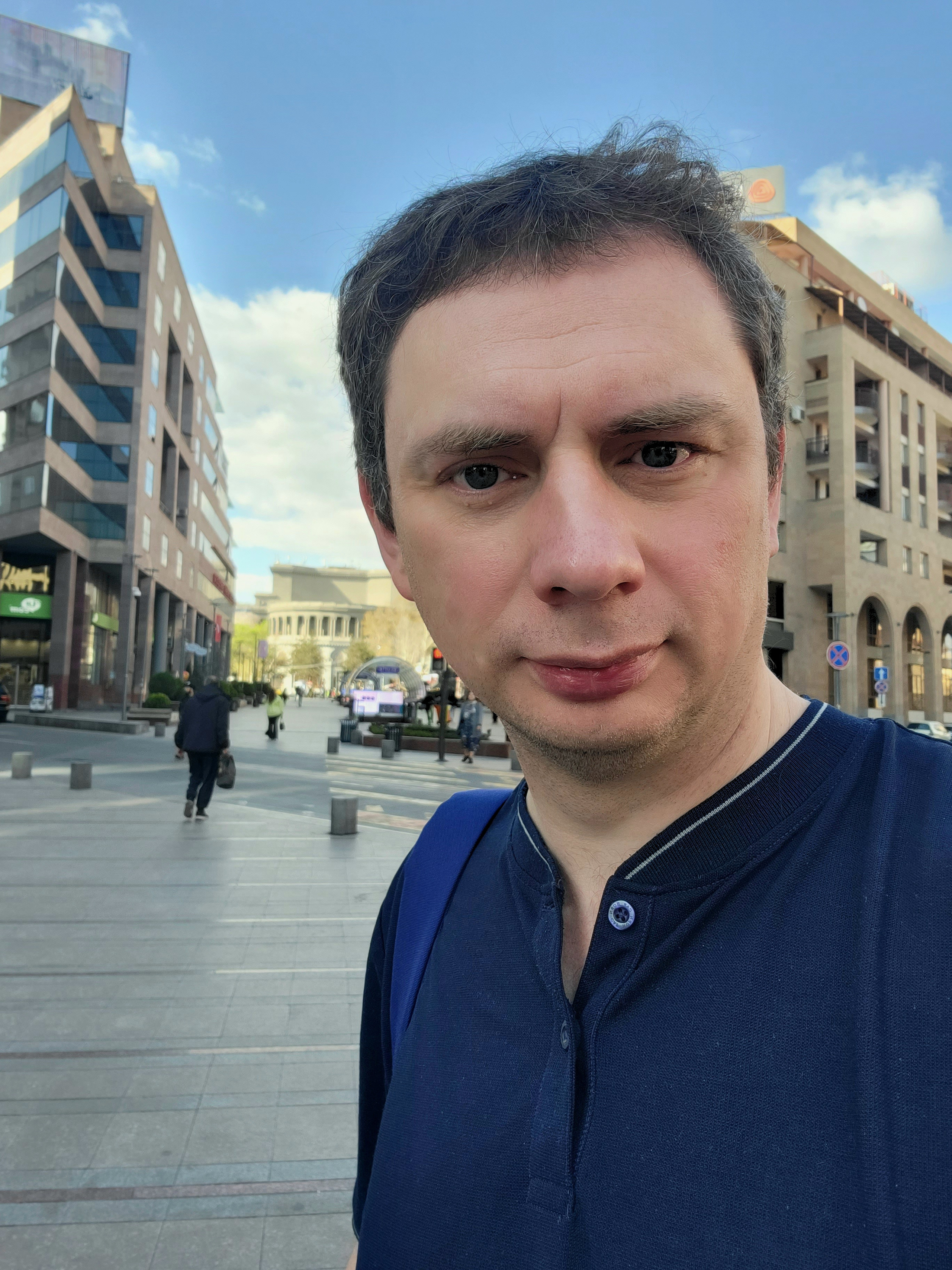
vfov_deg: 69.4
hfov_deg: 54.9
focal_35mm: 25
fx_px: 917
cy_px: 635
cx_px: 476
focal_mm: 3.3
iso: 50
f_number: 2.2
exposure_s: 1/256
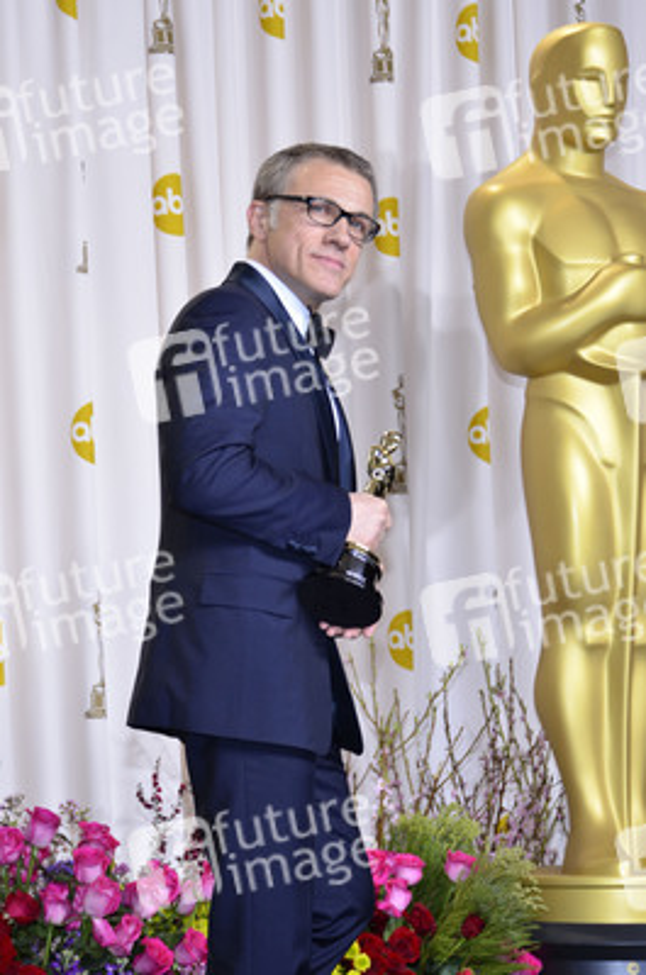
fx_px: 3325
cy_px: 488
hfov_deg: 11.1
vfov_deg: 16.7
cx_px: 323
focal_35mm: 123
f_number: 6.3
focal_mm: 82
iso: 500
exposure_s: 1/200
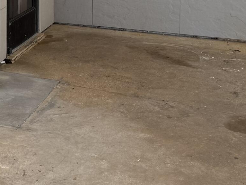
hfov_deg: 20.2
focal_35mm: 94
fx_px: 668
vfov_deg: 14.6
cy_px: -97
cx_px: -3
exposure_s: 1/524
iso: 100
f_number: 1.78
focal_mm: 6.76
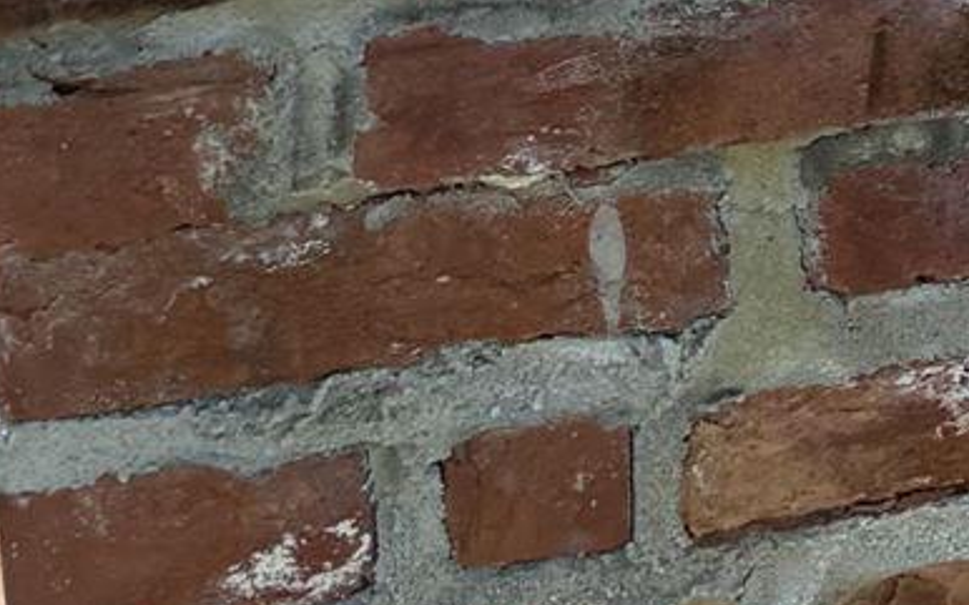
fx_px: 4013
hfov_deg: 13.0
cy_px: -1529
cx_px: 1461
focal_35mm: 152
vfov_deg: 7.1
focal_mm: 6.76
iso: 80
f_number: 1.78
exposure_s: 1/2232
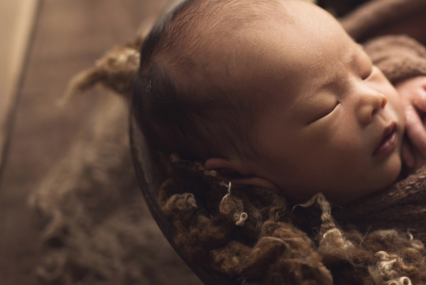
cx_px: 420
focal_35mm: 114
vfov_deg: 12.0
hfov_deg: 17.5
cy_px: 145
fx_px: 1349
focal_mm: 50
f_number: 1.6
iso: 125
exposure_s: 1/200
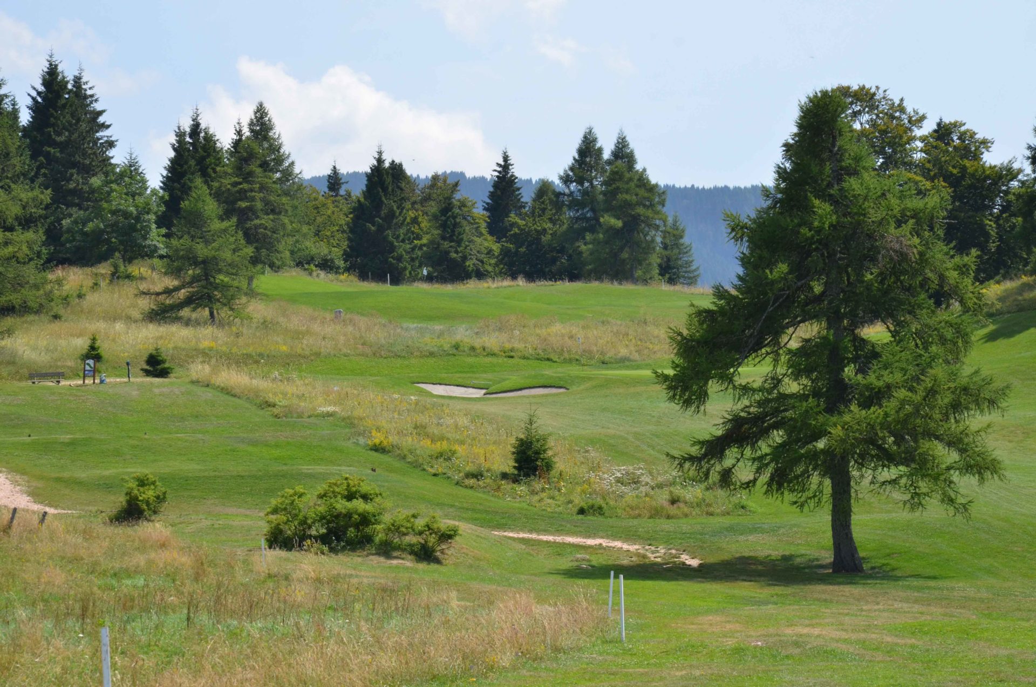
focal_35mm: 135
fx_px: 3877
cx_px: 518
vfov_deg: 10.1
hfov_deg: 15.2
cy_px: 344
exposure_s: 1/500
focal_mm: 90
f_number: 11
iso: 500
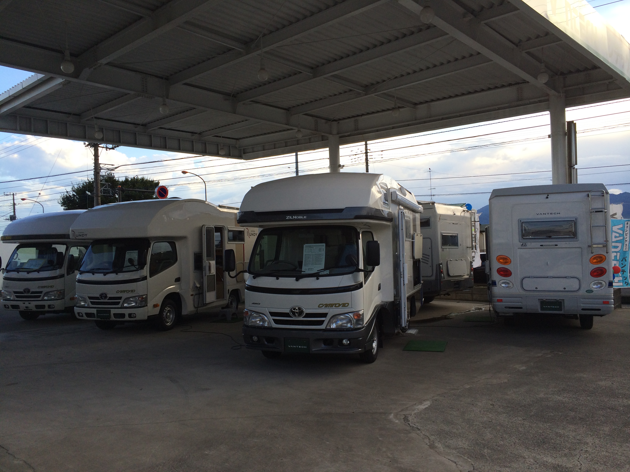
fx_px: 546
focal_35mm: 30
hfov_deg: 60.0
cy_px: 236
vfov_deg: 46.8
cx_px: 315
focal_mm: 4.12
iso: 32
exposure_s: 1/578
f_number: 2.2
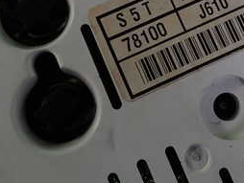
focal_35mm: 59
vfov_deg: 24.3
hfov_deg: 32.3
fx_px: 416
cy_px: 26
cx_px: 168
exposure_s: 1/60
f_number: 2
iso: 160
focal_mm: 4.5
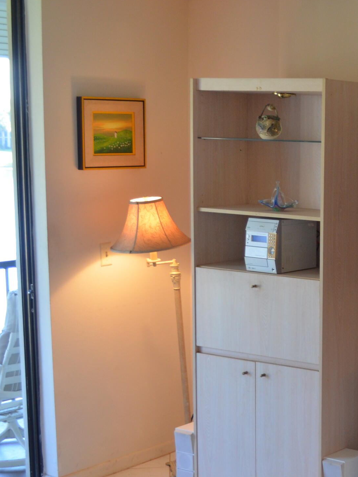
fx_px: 1061
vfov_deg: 25.2
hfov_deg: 17.7
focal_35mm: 77
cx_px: 484
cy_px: 310
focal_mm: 26
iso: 560
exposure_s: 1/60
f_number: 4.2
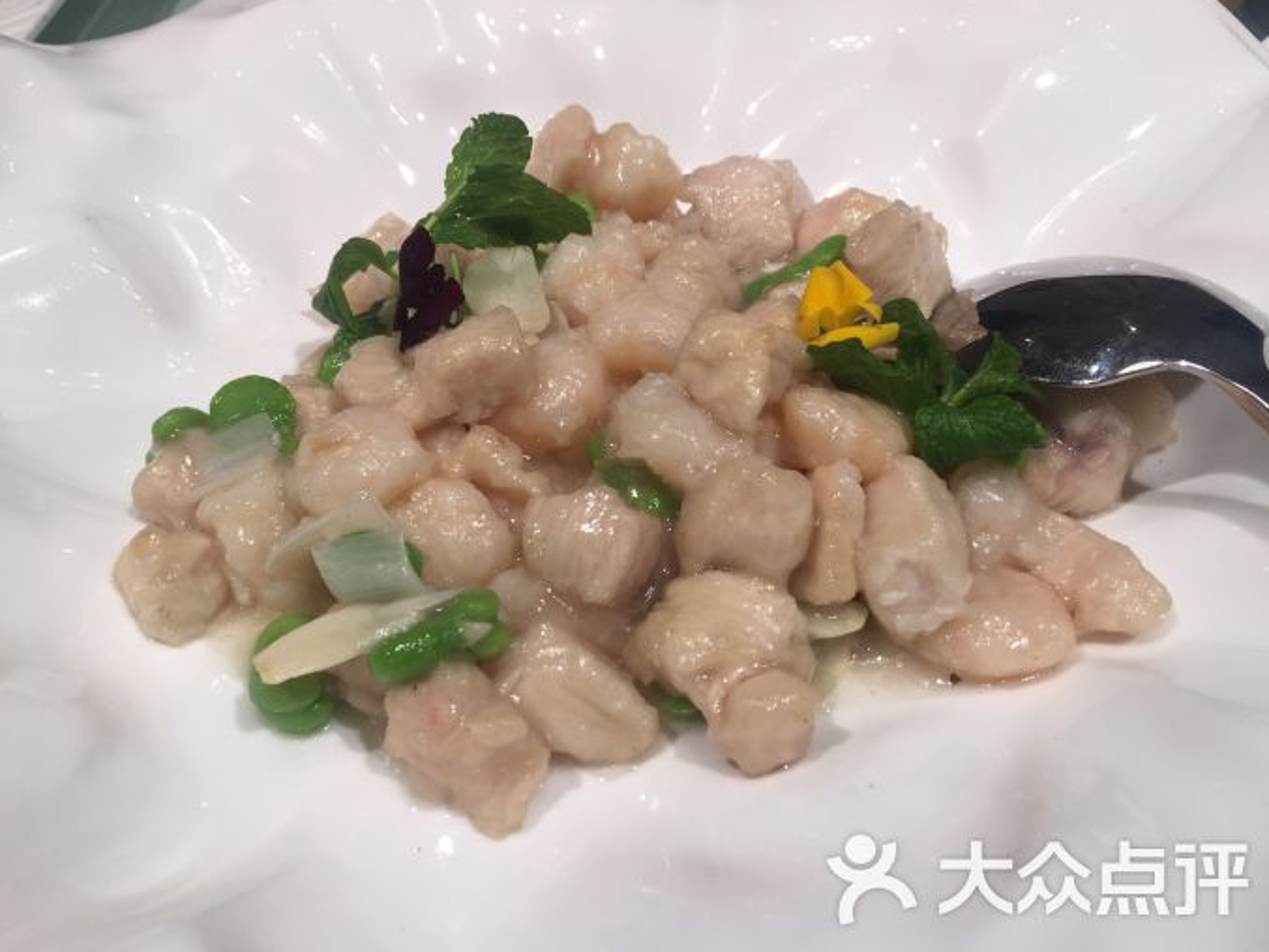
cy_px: 484
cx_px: 641
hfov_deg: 60.0
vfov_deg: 46.8
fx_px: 1100
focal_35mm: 30
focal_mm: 4.15
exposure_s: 1/50
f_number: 2.2
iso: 32
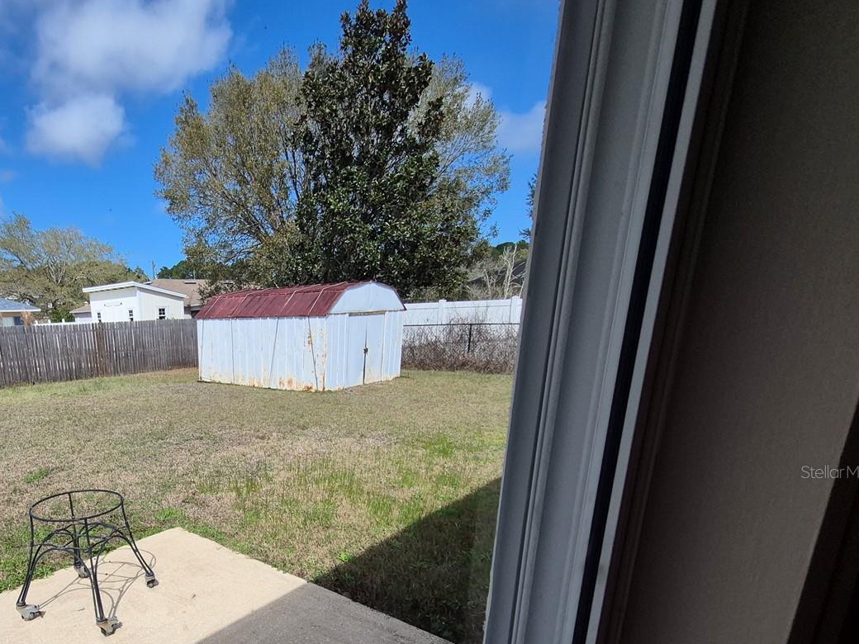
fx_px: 496
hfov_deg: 76.0
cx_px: 218
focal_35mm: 20
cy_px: 471
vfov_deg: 62.7
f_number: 2.2
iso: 50
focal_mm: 1.74
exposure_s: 1/1980
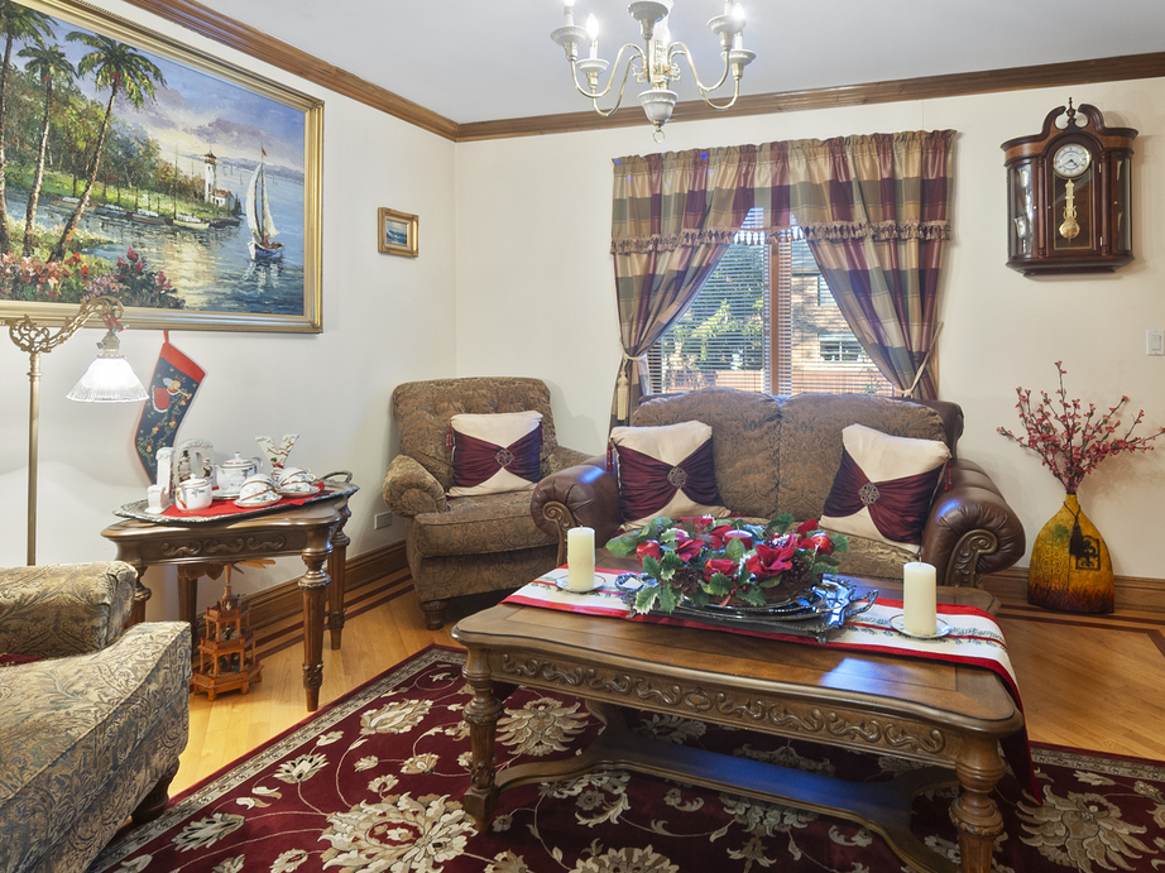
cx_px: 658
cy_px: 359
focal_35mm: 22
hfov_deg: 76.0
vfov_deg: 60.7
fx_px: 740
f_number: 8
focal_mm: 13
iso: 400
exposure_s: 1/3
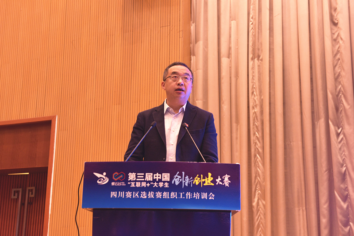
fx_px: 541
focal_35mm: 55
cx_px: 177
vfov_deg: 24.6
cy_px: 118
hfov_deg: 36.3
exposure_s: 1/80
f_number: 5.6
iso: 1600
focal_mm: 55
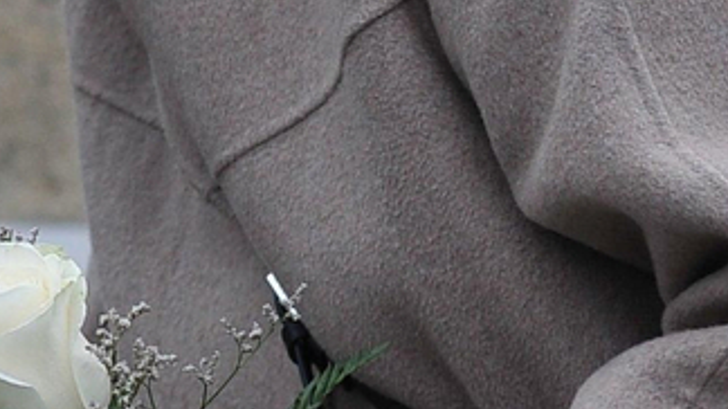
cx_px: -171
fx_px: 29911
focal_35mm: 1550
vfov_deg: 0.8
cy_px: 183
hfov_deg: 1.4
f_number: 4.5
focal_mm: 300
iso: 500
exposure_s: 1/1250
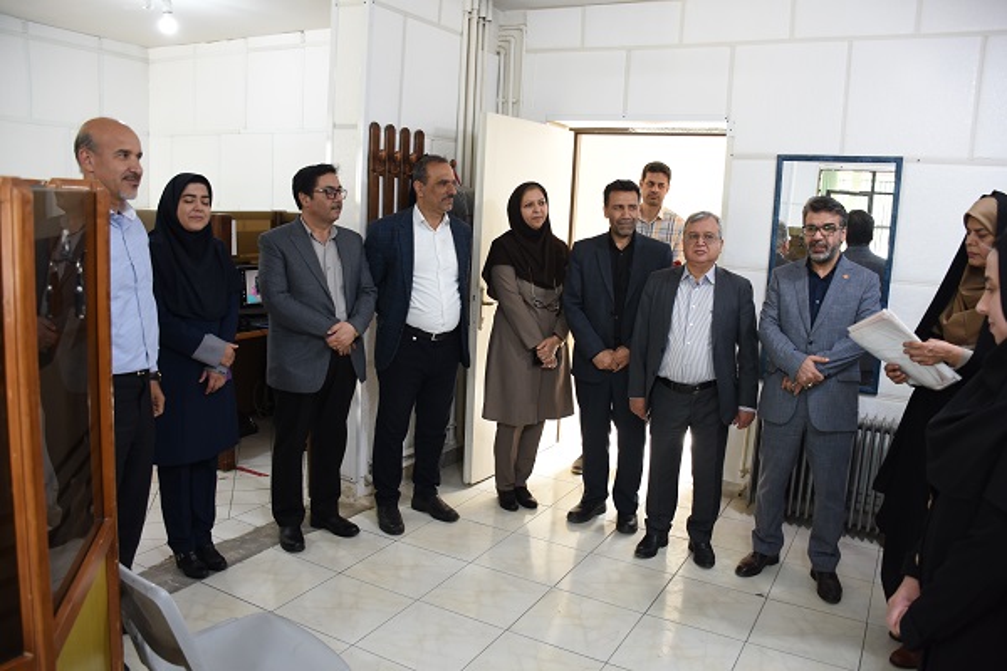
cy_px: 336
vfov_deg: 47.9
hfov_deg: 67.4
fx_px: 755
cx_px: 504
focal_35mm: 27
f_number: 3.5
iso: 640
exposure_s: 1/50
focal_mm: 18
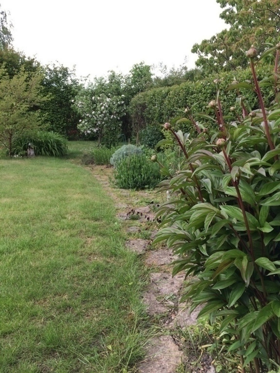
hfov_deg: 48.2
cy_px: 186
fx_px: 313
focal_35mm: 29
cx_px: 140
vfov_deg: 61.7
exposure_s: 1/483
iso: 32
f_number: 2.2
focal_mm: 4.15
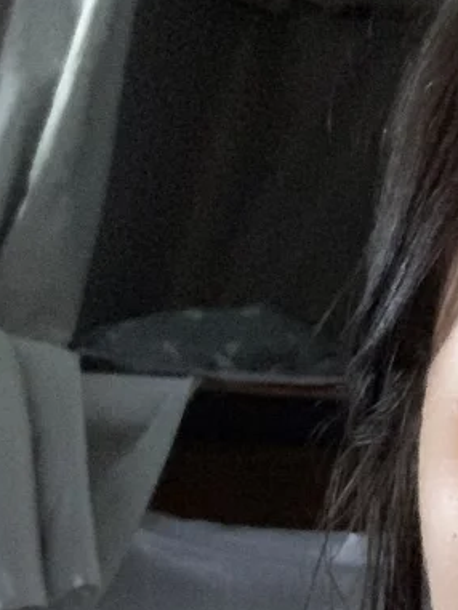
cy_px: 375
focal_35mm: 121
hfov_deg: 11.7
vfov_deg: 16.3
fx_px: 2133
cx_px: 714
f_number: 2.2
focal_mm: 2.87
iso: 640
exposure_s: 1/29
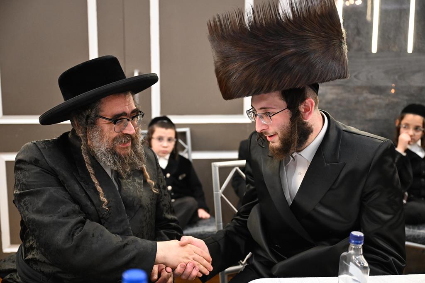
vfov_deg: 31.9
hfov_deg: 46.4
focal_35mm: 42
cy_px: 142
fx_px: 496
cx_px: 212
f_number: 2.8
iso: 4000
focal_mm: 42
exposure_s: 1/250
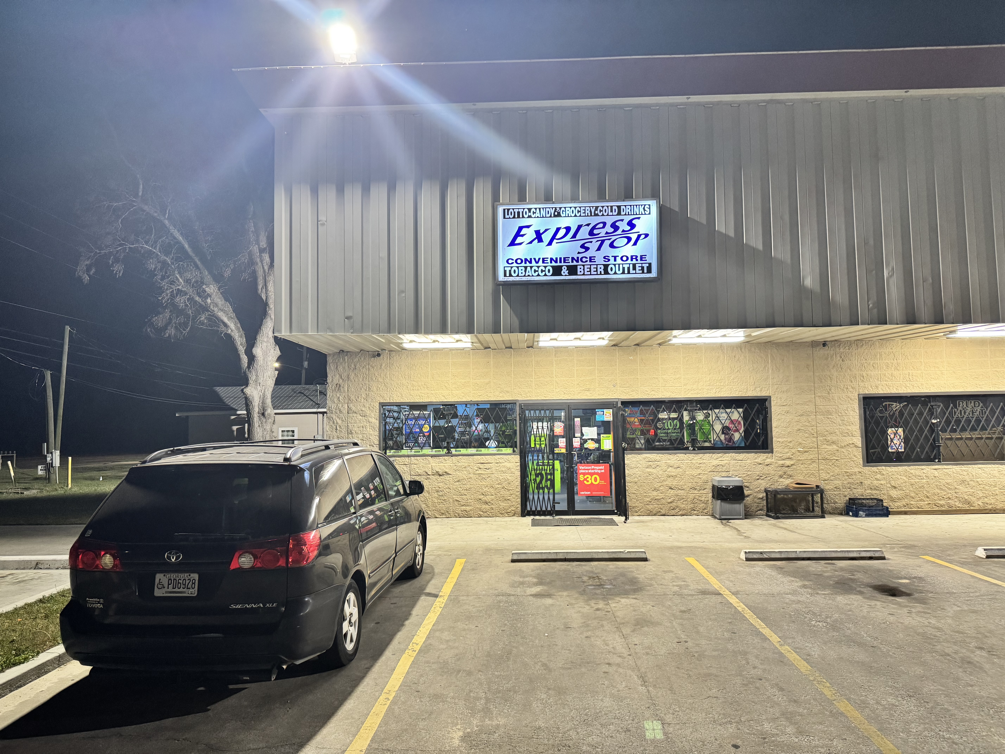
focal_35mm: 24
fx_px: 697
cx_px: 502
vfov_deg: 56.8
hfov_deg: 71.6
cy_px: 377
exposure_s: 1/60
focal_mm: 6.76
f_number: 1.78
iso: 250
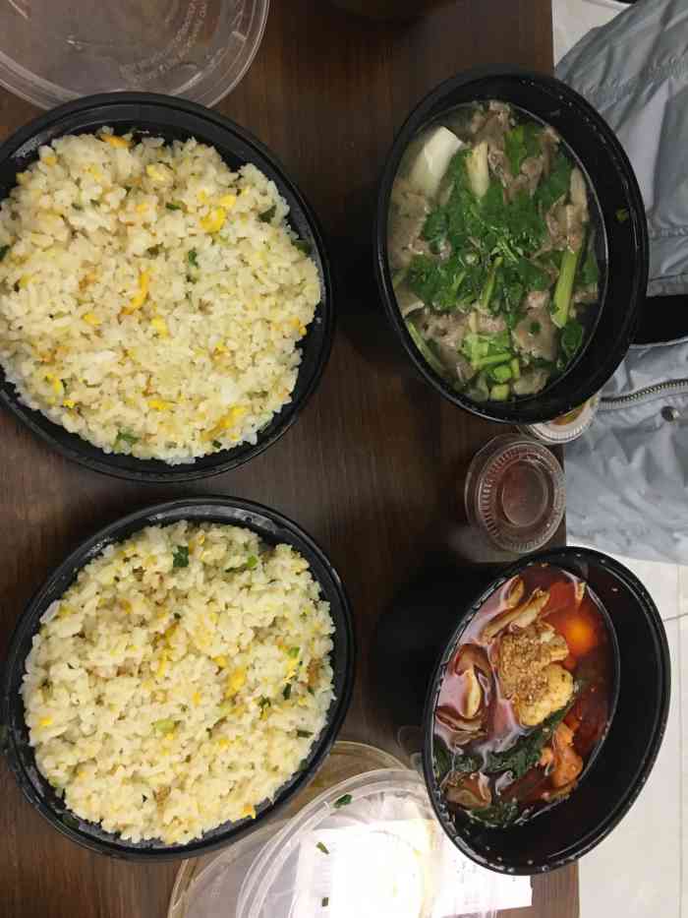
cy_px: 459
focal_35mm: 29
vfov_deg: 61.7
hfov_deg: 48.2
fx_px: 768
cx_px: 344
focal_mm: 4.15
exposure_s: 1/17
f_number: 2.2
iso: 80
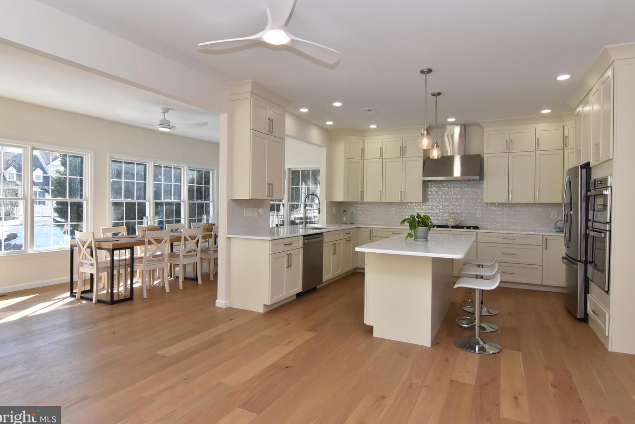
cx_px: 324
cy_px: 206
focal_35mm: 19
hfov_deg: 86.9
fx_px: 335
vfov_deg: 64.6
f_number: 13
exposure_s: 1/125
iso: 800
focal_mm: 12
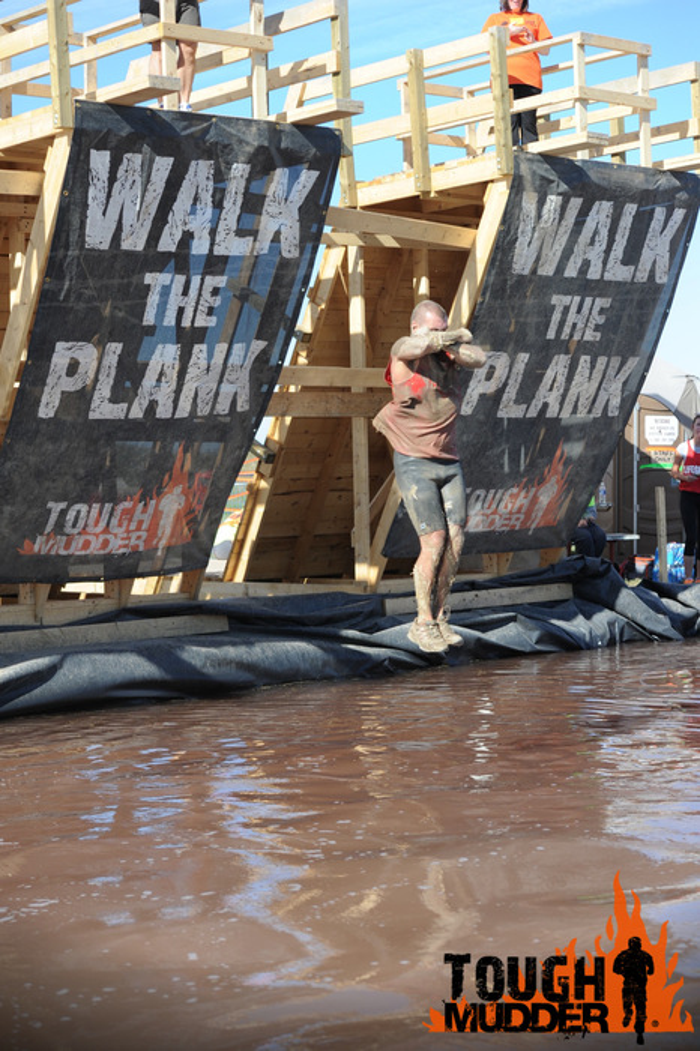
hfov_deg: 19.4
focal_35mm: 70
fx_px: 2044
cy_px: 526
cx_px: 350
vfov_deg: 28.9
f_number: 4
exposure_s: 1/2000
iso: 400
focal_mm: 70
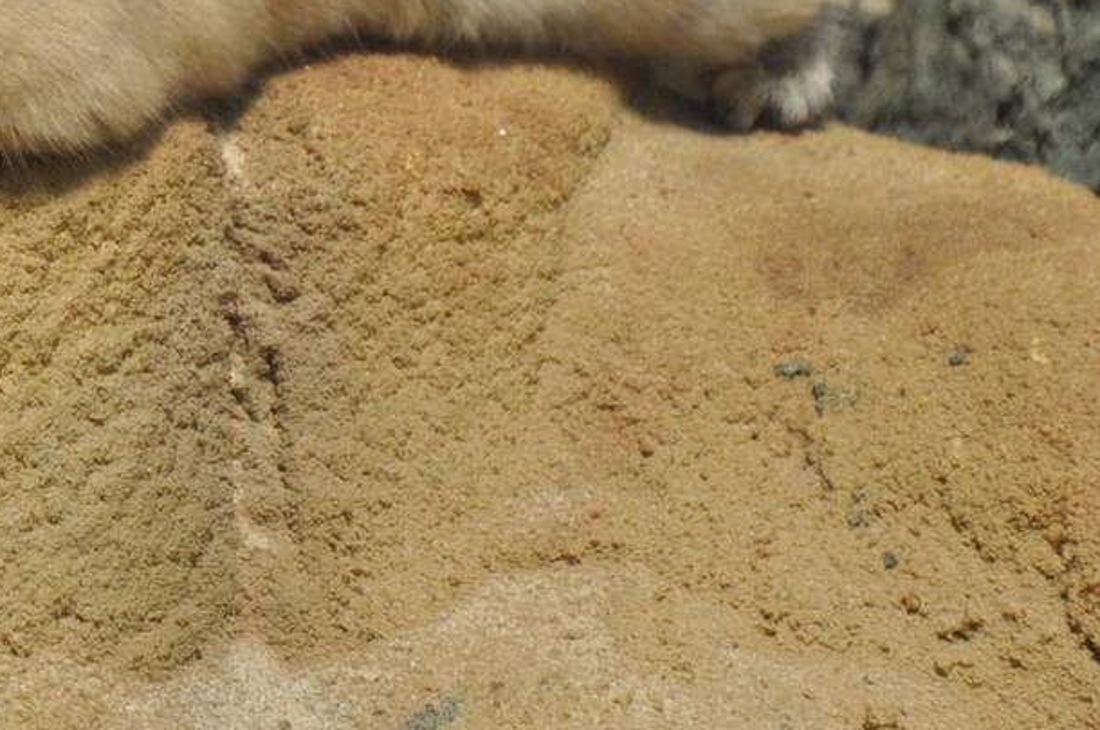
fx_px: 12612
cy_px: 15
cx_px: -124
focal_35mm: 413
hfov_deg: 5.0
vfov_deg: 3.3
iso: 800
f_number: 5.6
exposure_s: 1/60
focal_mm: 105
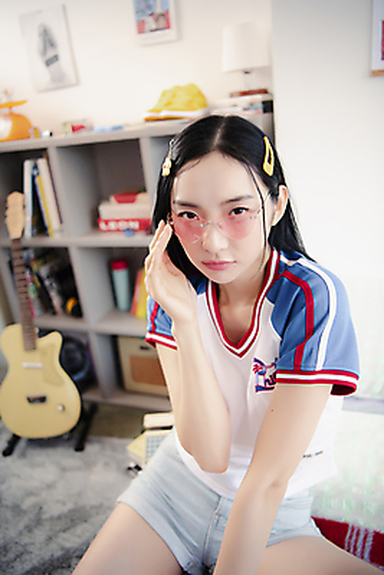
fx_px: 480
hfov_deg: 43.6
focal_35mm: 30
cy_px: 288
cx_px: 192
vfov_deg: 61.9
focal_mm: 30
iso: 400
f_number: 2.8
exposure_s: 1/100
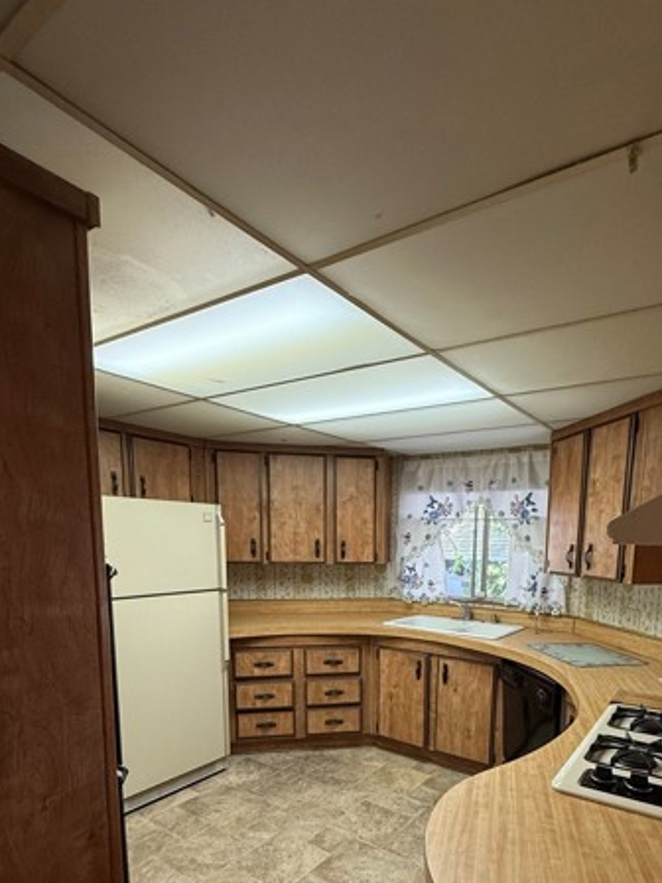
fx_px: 510
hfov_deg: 65.5
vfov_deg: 78.0
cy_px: 617
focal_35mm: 20
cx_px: 388
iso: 250
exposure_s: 1/120
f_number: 2.2
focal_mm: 2.22
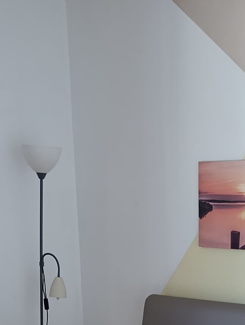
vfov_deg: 23.7
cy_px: 401
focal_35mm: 74
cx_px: 205
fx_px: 697
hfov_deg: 19.7
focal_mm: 6.11
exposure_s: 1/50
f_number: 1.65
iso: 884
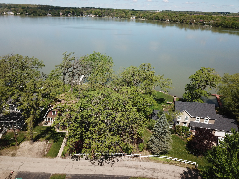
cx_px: 120
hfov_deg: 67.3
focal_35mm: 26
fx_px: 180
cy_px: 90
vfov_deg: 53.1
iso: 100
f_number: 2.2
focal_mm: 4.73
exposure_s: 1/1531
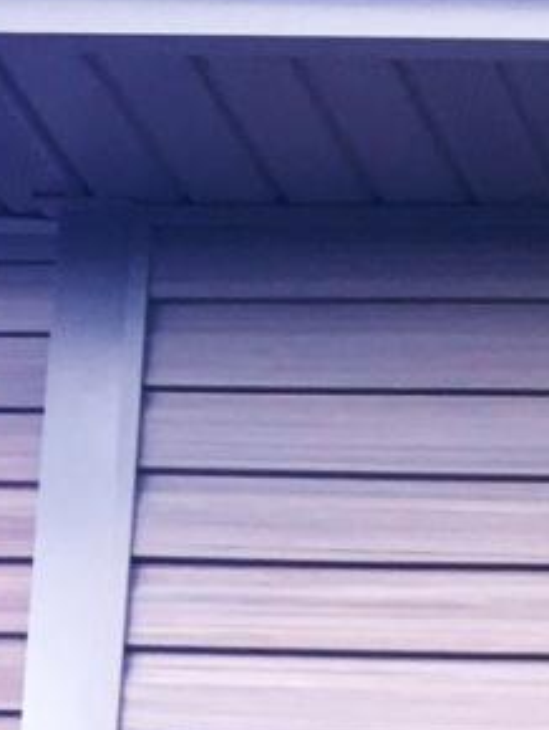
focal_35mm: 200
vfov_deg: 8.6
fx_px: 4223
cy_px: 1968
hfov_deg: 6.6
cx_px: 1816
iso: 25
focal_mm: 4.15
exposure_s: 1/392
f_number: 2.2
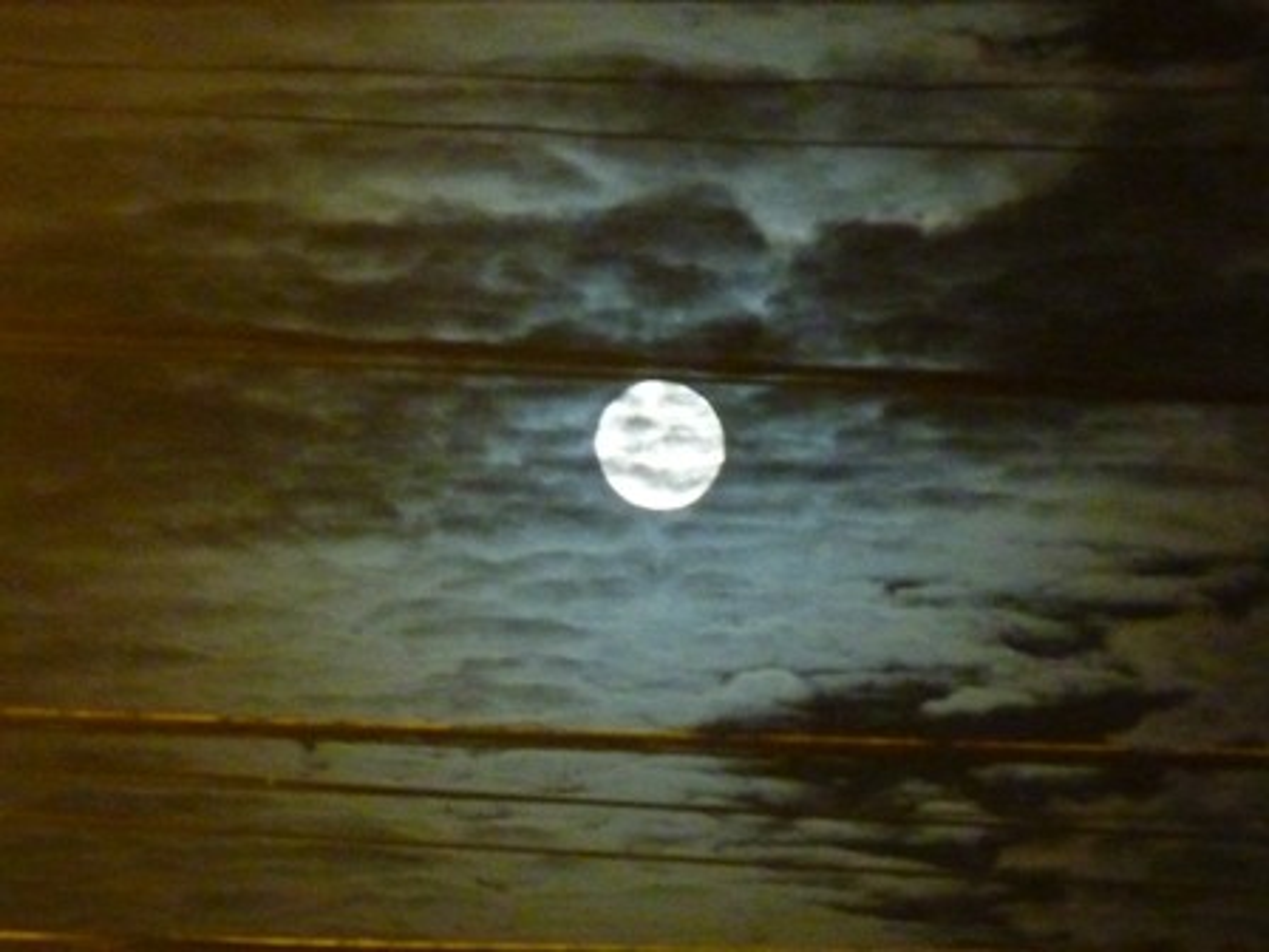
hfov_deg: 5.6
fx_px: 12904
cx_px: 634
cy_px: 476
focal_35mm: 352
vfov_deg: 4.2
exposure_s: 1/8
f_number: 4.5
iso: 800
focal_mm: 32.1
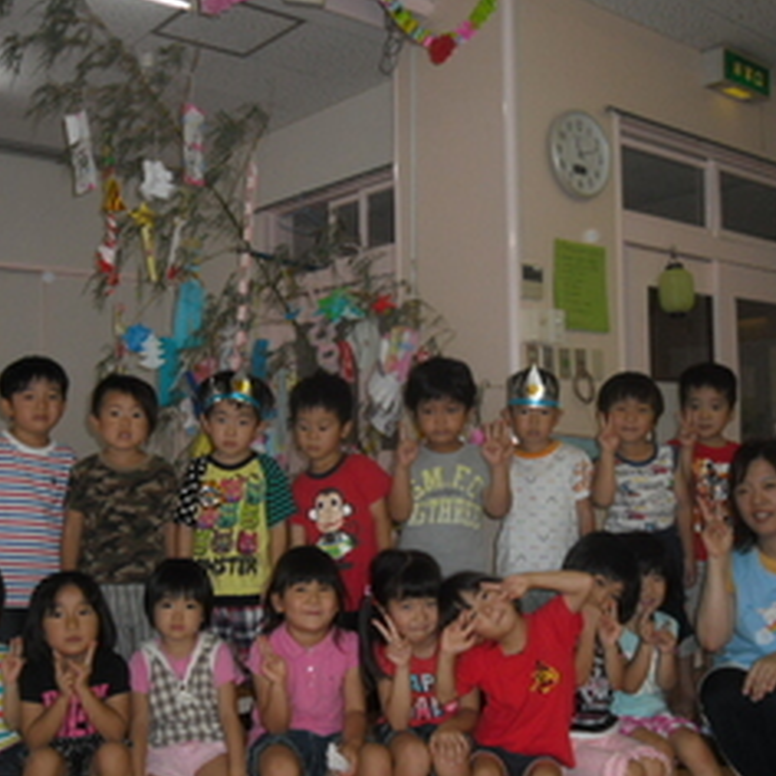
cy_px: 414
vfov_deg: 40.0
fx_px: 1065
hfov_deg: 40.0
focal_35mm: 42
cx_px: 368
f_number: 3.5
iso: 200
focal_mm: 5.8
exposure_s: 1/125
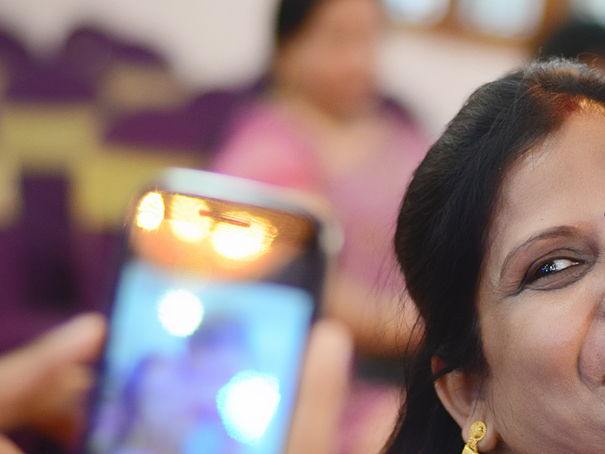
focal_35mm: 156
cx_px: 579
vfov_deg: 9.5
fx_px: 2727
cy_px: 315
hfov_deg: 12.5
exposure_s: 1/125
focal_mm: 50
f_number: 2
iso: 800
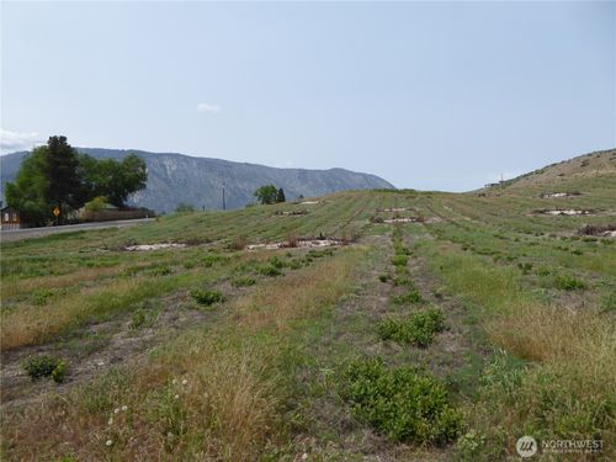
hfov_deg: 69.4
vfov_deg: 54.9
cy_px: 231
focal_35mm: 25
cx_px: 308
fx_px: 445
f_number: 3.3
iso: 100
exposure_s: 1/1300
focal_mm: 4.3
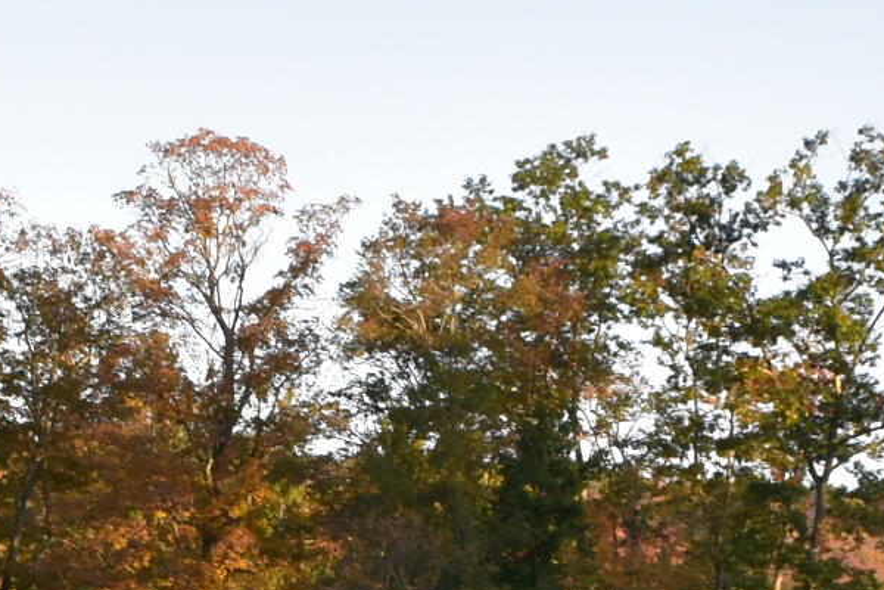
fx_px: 4420
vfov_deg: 7.5
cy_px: 858
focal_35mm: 180
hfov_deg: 11.4
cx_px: 164
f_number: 9
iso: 400
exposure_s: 1/125
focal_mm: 24
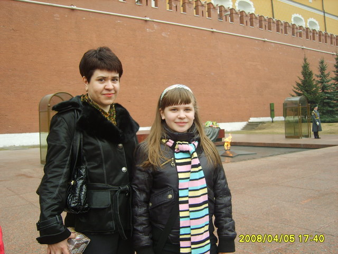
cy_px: 127
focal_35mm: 35
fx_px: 342
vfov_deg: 40.7
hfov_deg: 52.6
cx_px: 169
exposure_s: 1/90
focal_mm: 7.4
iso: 50
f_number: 2.8
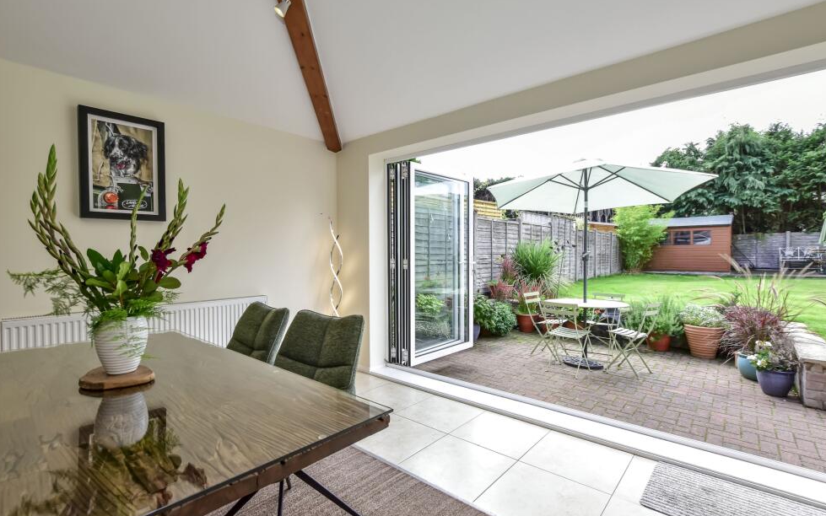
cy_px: 258
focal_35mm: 16
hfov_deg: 97.8
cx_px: 424
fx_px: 360
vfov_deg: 71.3
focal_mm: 10
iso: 640
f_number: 8
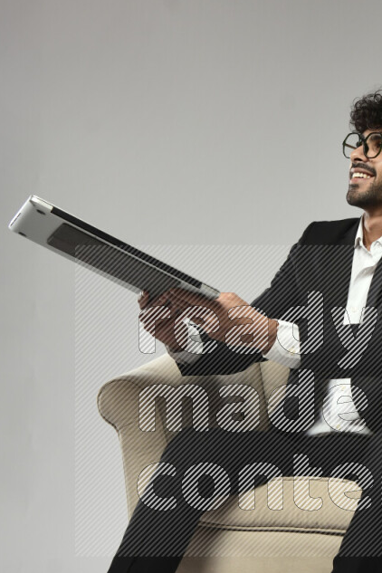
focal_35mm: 72
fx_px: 1146
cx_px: 301
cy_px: 401
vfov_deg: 27.8
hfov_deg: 18.8
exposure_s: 1/125
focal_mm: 38
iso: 400
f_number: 5.6
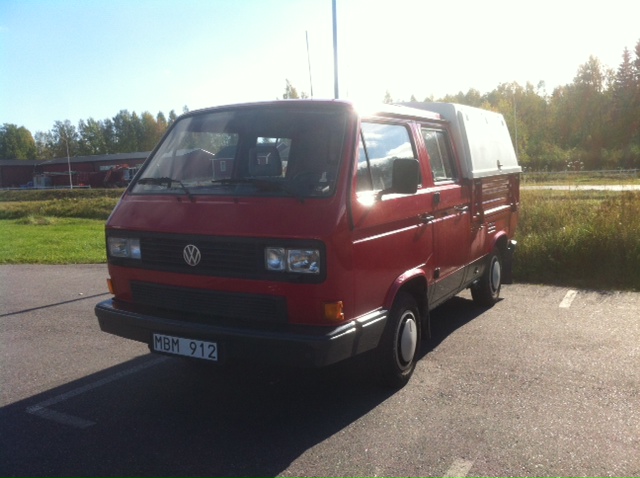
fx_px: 646
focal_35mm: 35
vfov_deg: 40.6
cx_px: 320
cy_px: 239
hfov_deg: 52.7
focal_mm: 3.85
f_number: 2.8
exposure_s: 1/887
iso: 80
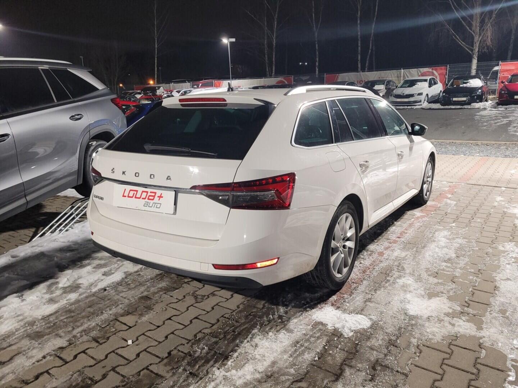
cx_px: 259
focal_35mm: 26
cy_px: 194
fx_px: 389
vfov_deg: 53.1
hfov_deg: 67.3
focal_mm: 5.4
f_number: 1.8
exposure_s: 1/25
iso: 125
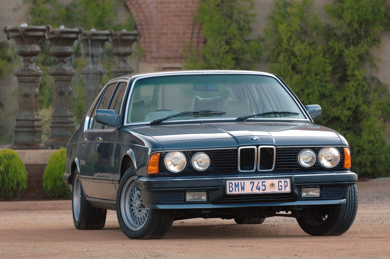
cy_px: 130
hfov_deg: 9.2
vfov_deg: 6.1
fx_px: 2434
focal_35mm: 225
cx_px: 195
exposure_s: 1/25
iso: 125
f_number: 4.5
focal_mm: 150
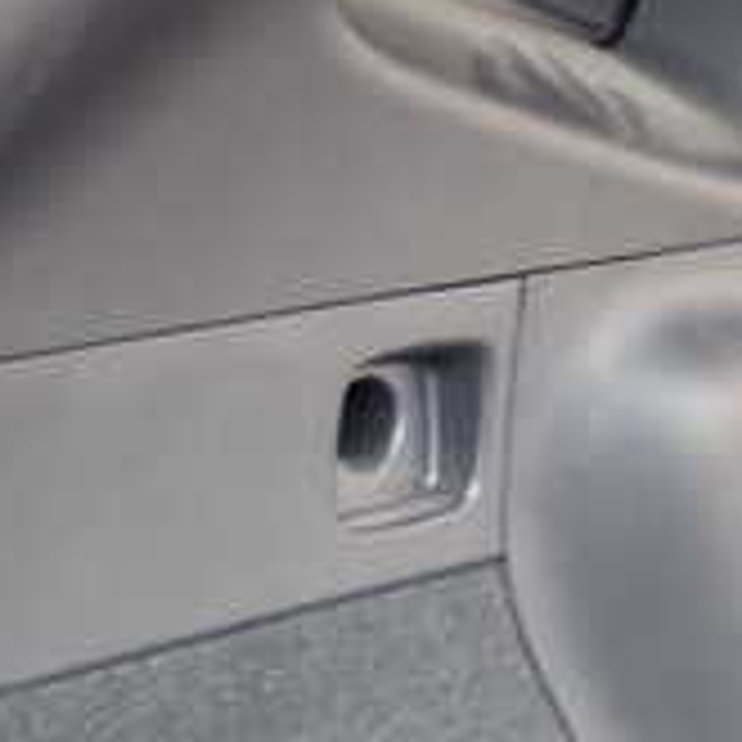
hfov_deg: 15.0
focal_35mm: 116
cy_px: 171
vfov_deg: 15.0
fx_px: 2813
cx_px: 319
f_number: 2.5
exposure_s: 1/50
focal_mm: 6.37
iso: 200
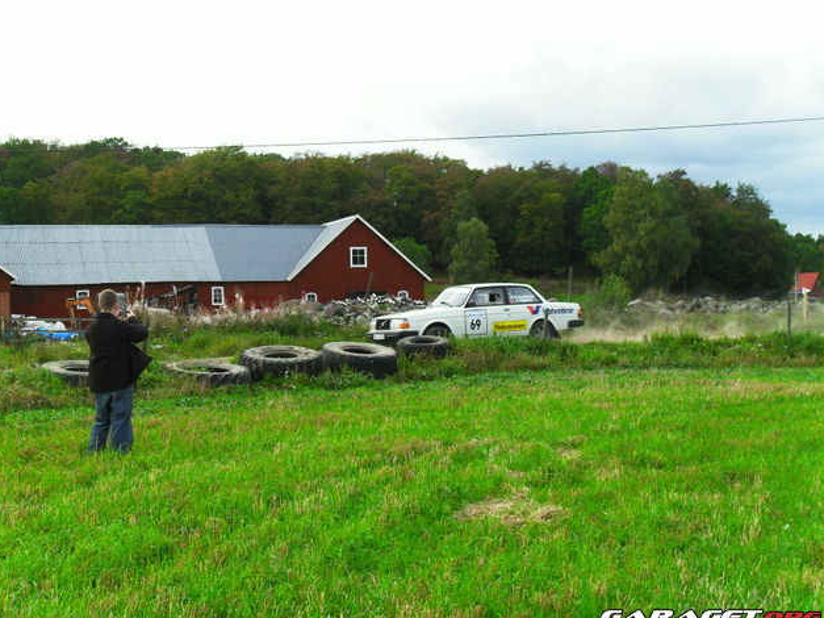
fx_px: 1190
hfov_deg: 38.2
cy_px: 314
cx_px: 405
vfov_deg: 29.1
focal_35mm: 50
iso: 100
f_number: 3.9
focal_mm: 8.7
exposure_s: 1/500
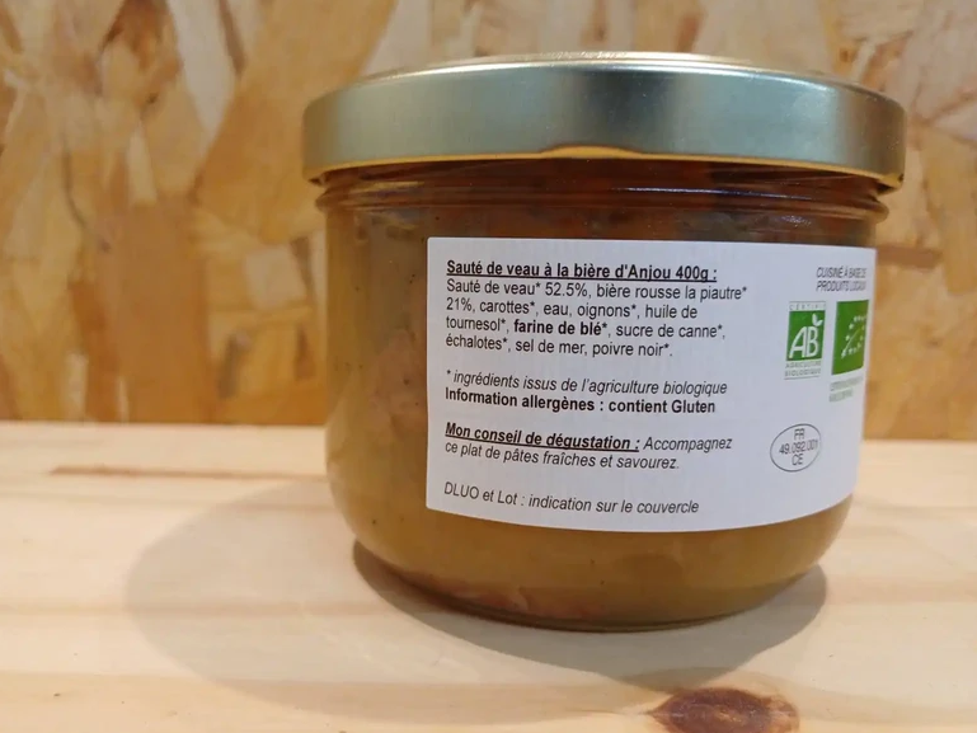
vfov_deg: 53.1
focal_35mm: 26
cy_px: 361
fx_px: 734
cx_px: 475
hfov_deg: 67.3
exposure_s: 1/50
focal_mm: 4.65
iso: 160
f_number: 1.8
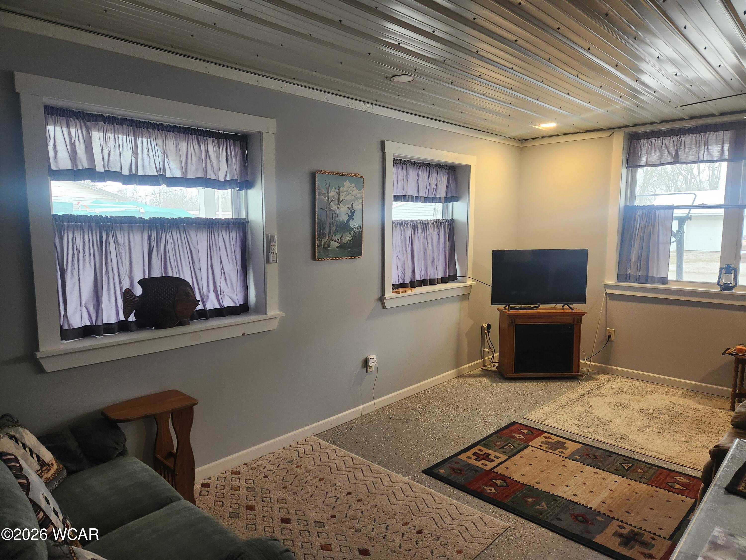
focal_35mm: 23
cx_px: 373
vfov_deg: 58.9
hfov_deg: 73.9
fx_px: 496
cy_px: 280
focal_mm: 5.4
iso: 320
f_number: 1.8
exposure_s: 1/120
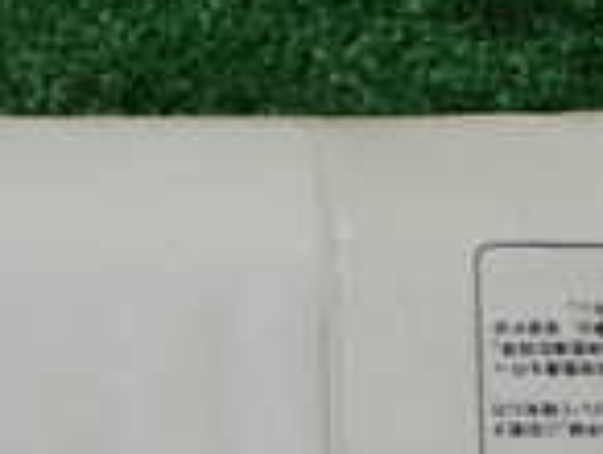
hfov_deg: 16.0
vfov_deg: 12.0
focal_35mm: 123
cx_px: 347
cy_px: 442
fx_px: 2146
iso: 200
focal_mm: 5.4
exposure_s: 1/125
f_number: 2.3
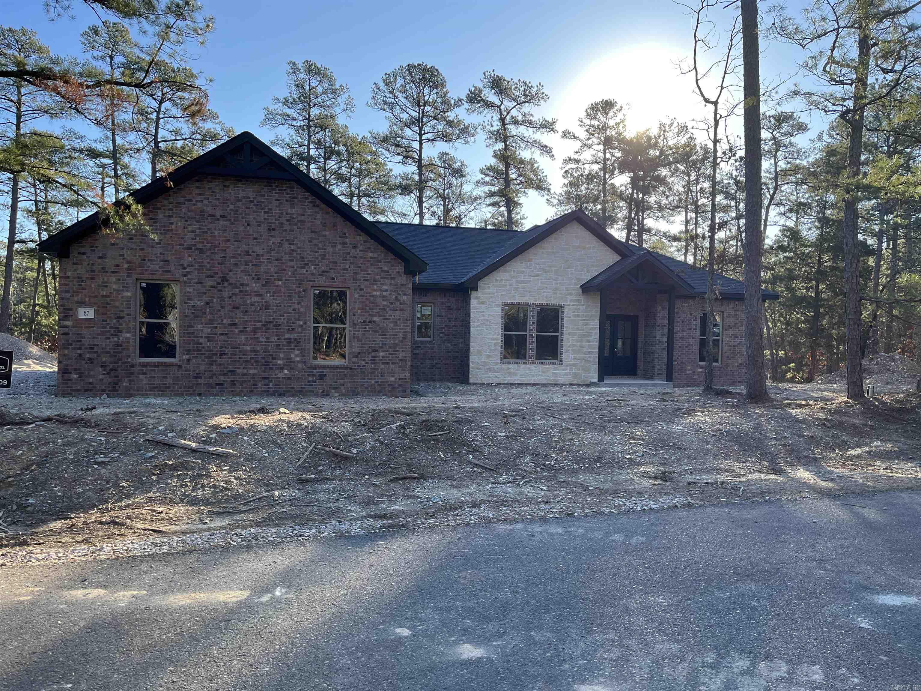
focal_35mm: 26
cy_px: 346
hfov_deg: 67.3
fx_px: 692
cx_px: 460
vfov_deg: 53.1
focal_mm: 5.1
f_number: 1.6
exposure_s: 1/777
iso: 50
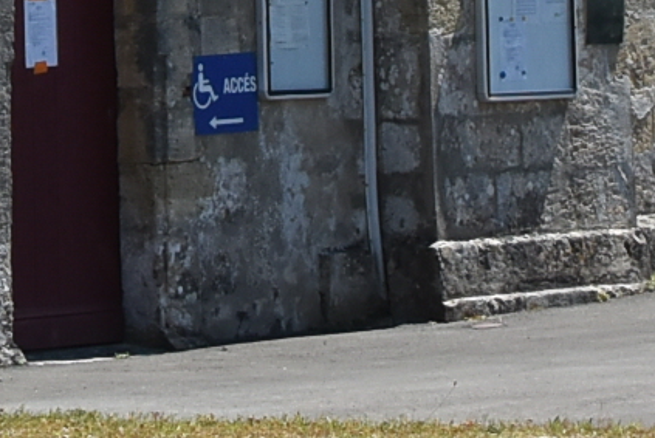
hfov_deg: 5.7
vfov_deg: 3.7
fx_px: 6575
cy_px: -902
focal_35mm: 361
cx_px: 76
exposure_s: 1/500
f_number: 11
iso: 320
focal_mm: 34
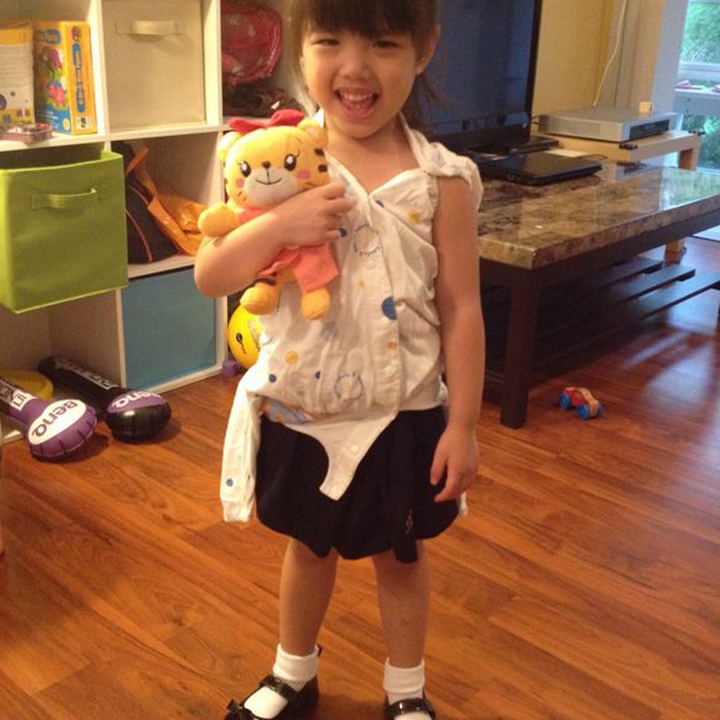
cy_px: 346
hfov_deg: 40.0
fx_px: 988
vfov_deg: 40.0
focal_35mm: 42
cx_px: 359
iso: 400
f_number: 2.4
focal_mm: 4.28
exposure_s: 1/20
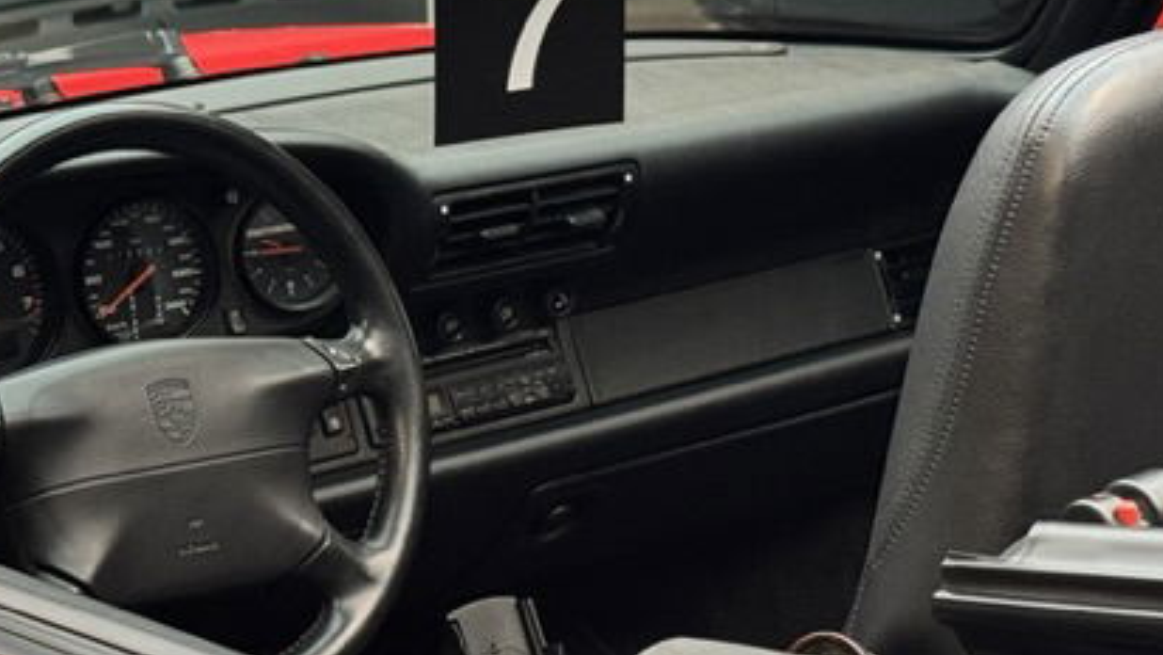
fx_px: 4010
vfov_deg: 9.3
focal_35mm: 130
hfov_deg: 16.5
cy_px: 361
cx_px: 683
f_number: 1.78
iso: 250
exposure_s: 1/50
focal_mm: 6.76
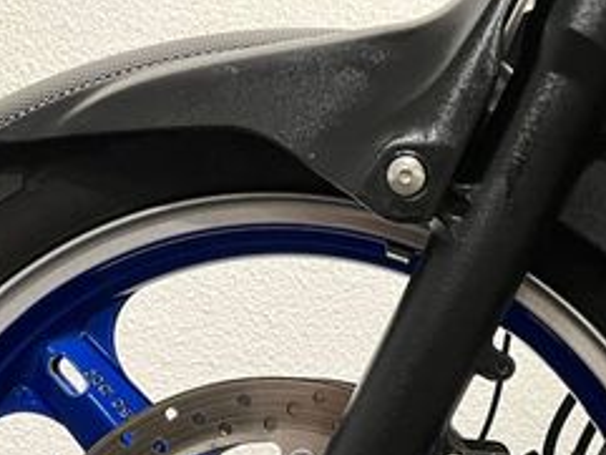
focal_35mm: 69
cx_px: 453
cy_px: 593
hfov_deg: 27.8
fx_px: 1209
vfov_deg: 19.6
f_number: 1.6
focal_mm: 5.1
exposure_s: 1/50
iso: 320
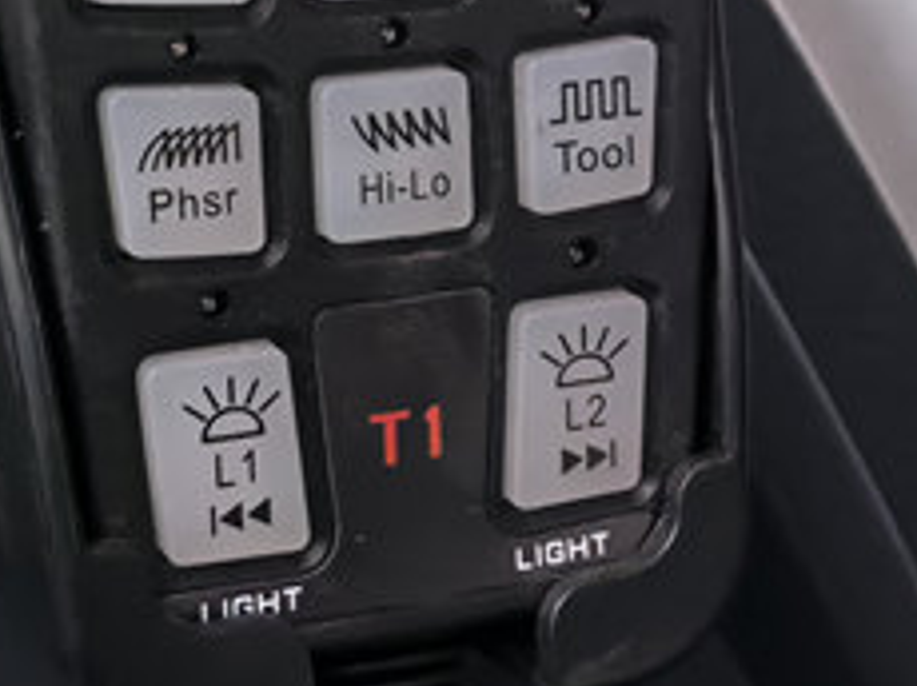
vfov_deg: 15.3
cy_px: -68
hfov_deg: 20.8
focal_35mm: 94
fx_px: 2488
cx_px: 578
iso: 50
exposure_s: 1/1002
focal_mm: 5.75
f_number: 2
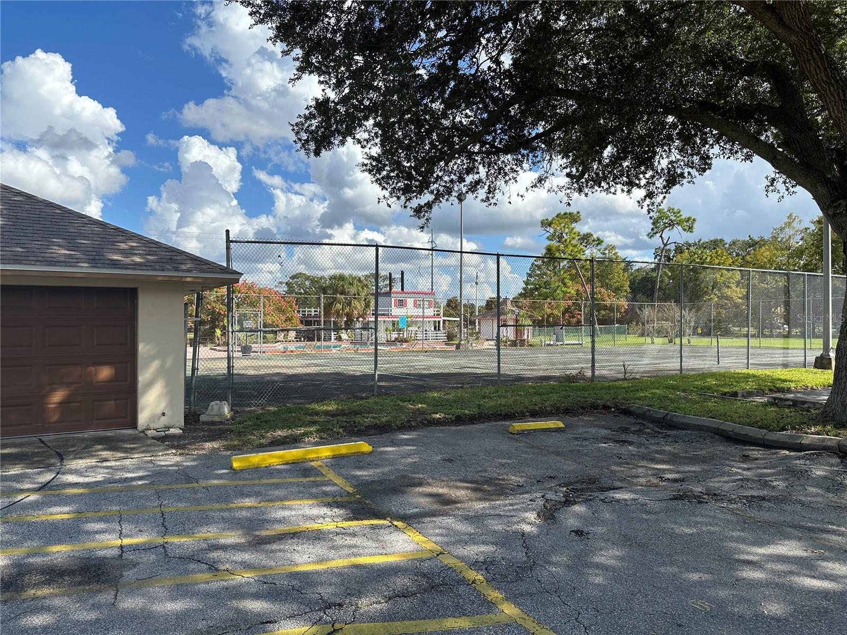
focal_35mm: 24
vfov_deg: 56.8
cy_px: 318
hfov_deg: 71.6
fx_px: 587
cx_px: 424
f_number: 1.78
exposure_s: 1/4184
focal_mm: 6.86
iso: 80
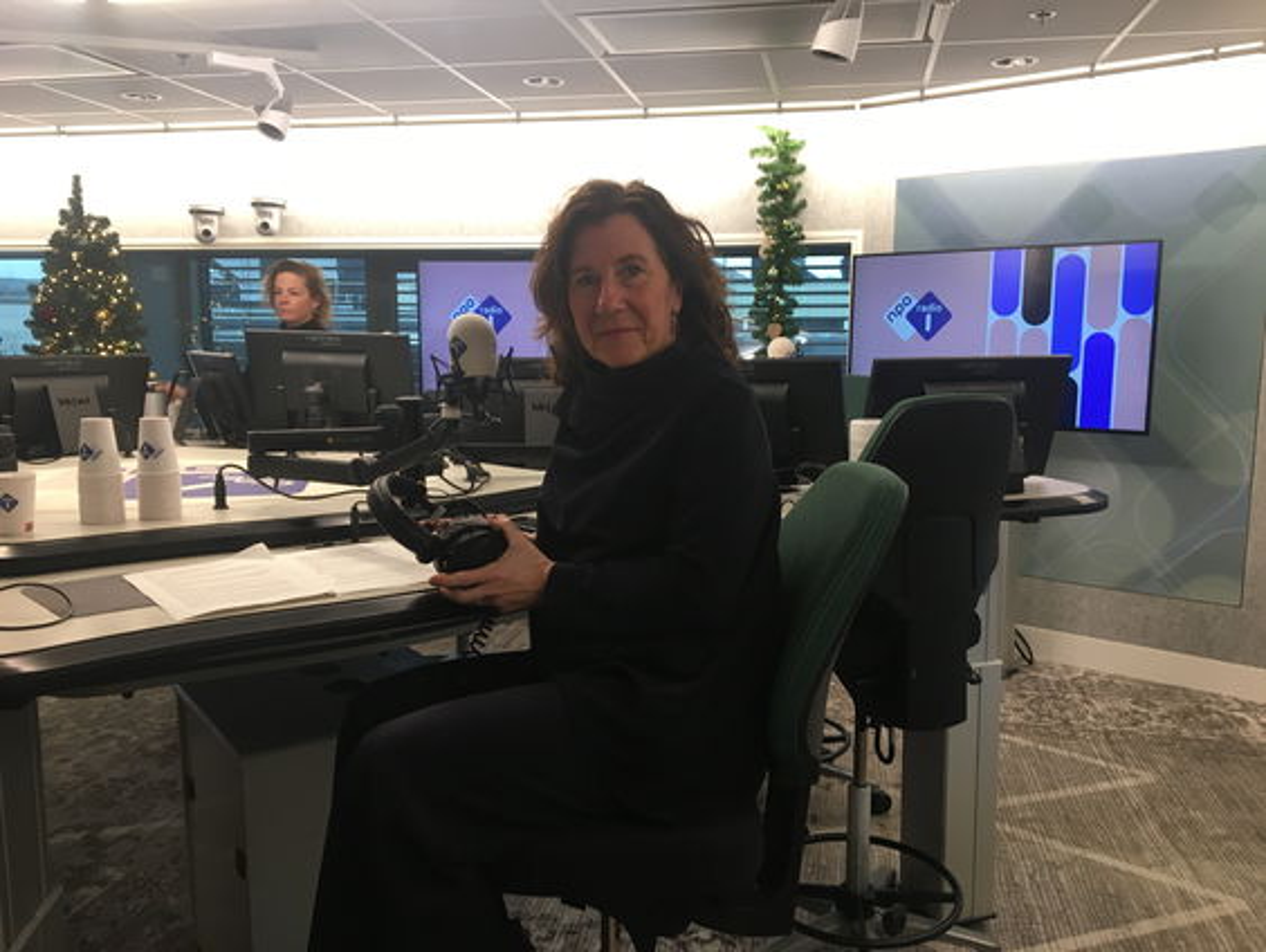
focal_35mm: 29
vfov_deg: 48.3
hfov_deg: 61.6
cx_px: 633
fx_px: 1062
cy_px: 476
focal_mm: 4.15
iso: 100
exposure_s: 1/33
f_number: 2.2
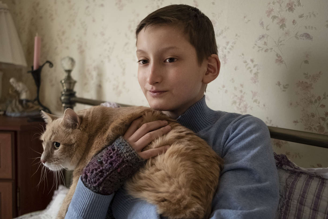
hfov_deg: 54.4
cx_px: 164
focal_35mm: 35
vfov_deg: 37.8
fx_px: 319
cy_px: 110
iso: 3200
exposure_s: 1/125
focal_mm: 23
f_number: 2.5
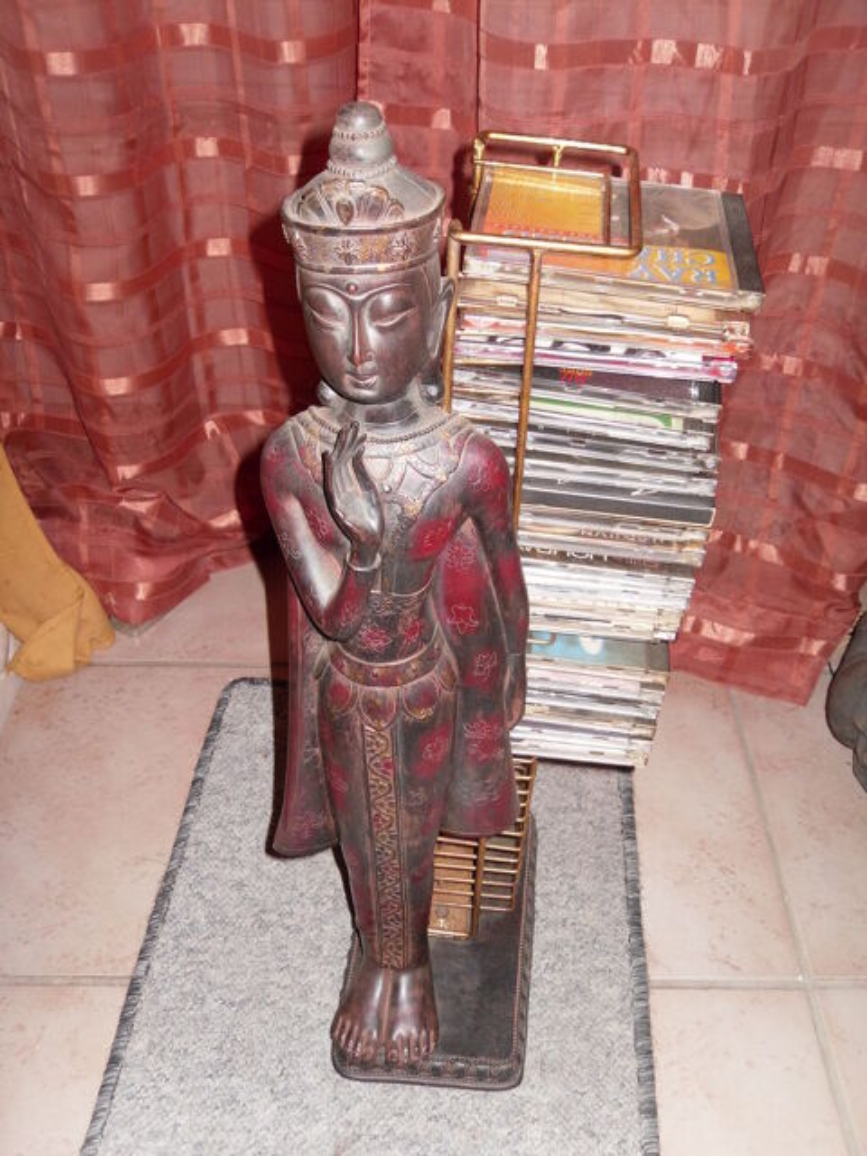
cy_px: 578
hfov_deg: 40.7
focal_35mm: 35
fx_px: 1169
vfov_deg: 52.6
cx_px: 434
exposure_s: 1/45
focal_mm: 6.3
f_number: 3.5
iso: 80
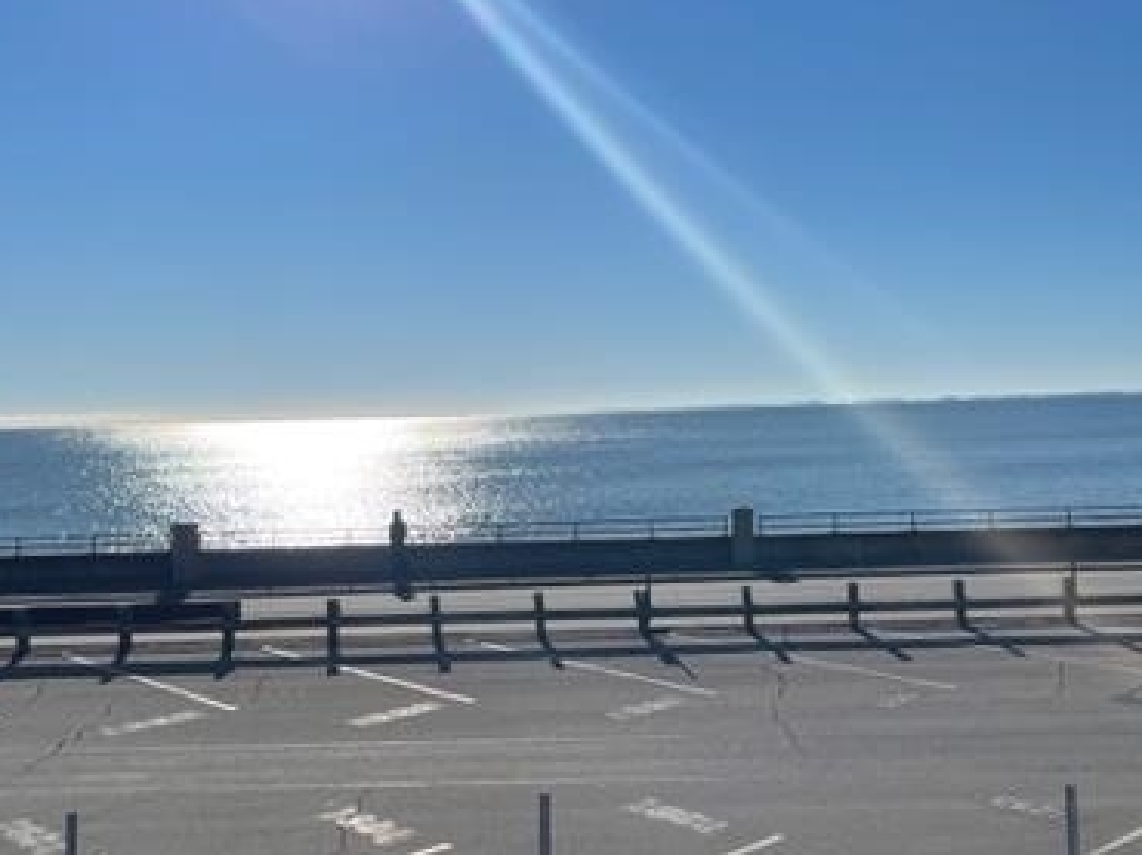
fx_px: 1484
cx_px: 605
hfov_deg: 42.1
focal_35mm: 45
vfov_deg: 32.1
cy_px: 463
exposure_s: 1/10753
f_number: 1.6
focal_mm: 4.2
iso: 32
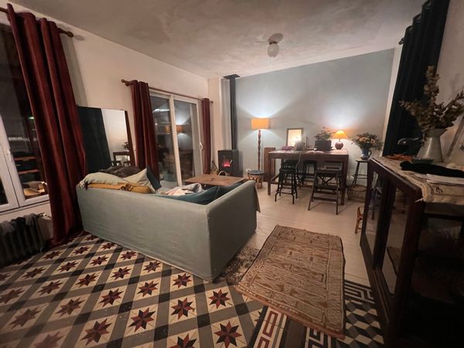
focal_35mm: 13
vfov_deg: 89.9
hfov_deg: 106.2
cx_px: 232
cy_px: 174
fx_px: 174
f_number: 1.8
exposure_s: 1/34
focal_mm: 1.57
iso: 800
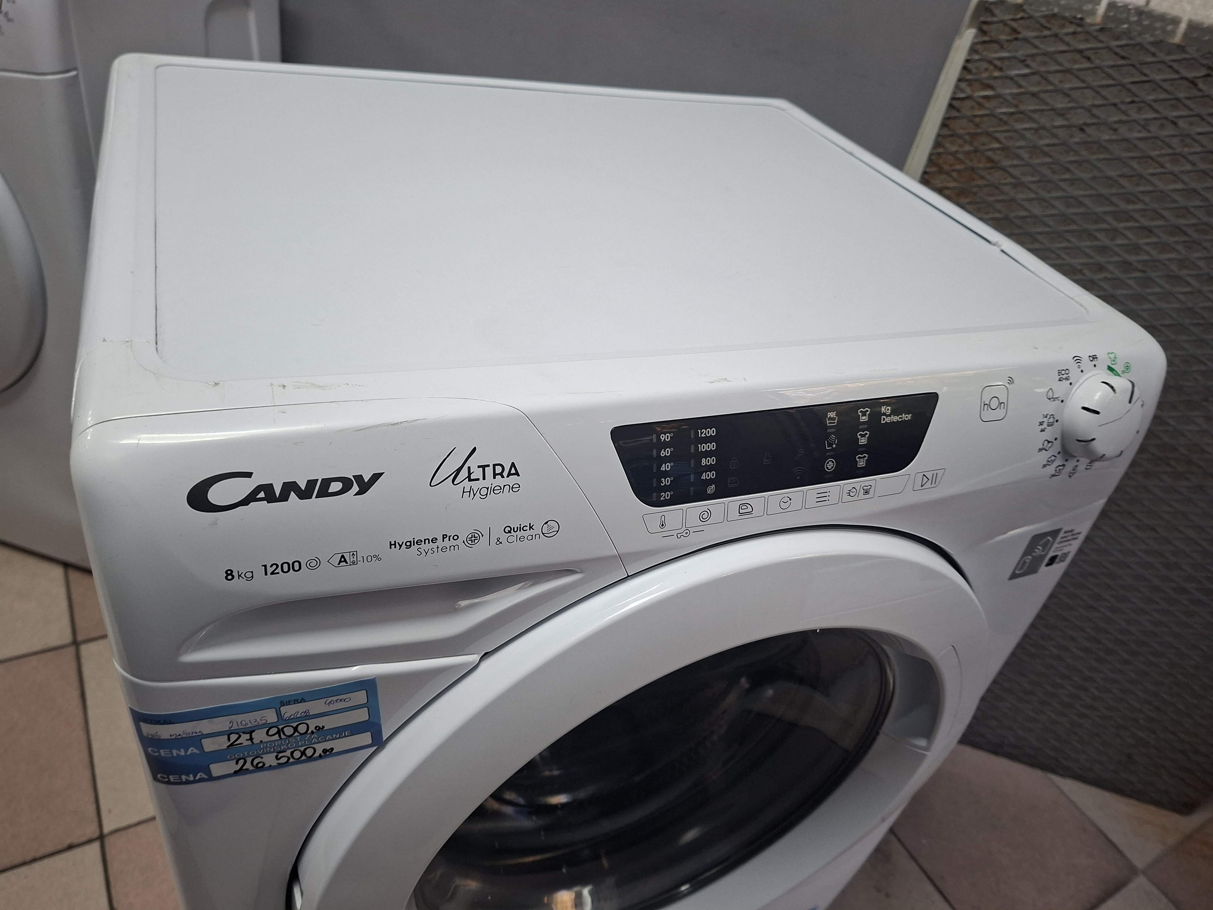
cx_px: 606
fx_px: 806
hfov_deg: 73.9
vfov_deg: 58.9
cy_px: 455
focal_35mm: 23
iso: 200
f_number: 1.8
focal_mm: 5.54
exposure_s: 1/50
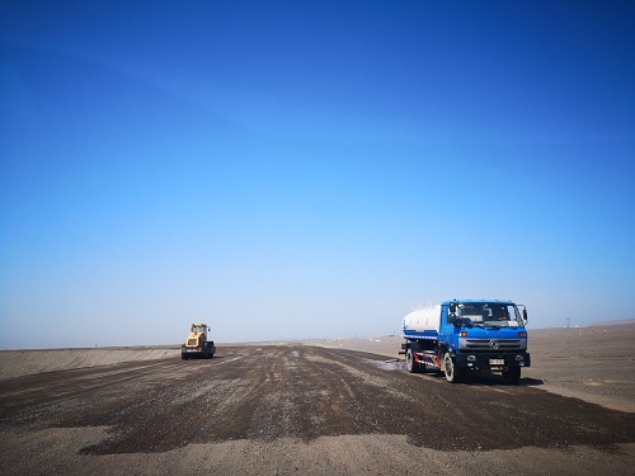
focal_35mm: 27
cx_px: 318
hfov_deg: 65.3
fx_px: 495
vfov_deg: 51.4
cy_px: 238
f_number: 1.8
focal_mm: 3.95
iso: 50
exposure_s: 1/1799
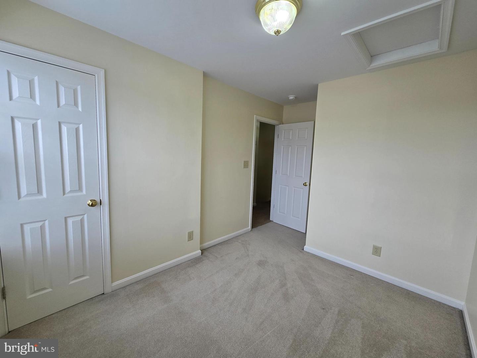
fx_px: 179
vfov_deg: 89.9
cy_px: 179
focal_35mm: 13
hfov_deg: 106.2
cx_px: 238
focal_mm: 2.2
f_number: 2.2
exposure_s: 1/120
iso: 64
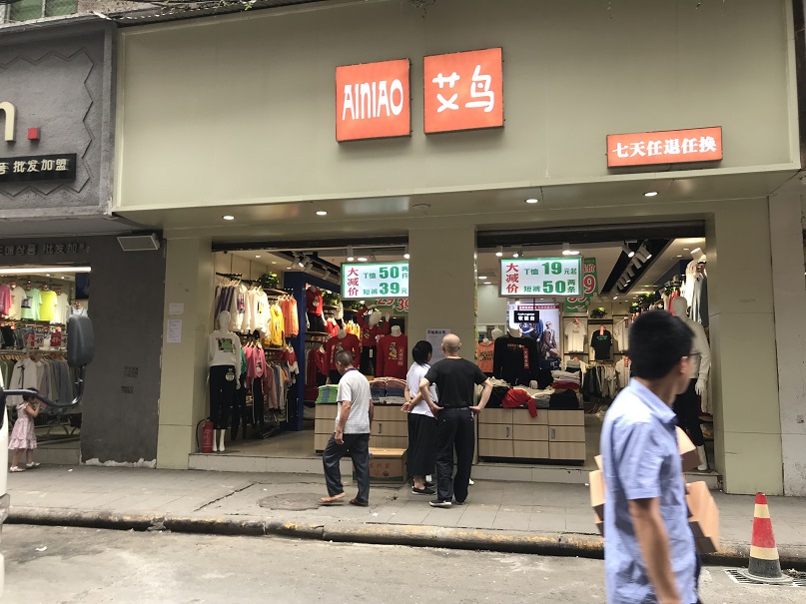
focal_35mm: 28
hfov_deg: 63.5
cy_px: 302
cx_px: 403
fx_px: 652
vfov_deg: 49.7
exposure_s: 1/113
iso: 20
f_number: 1.8
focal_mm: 3.99
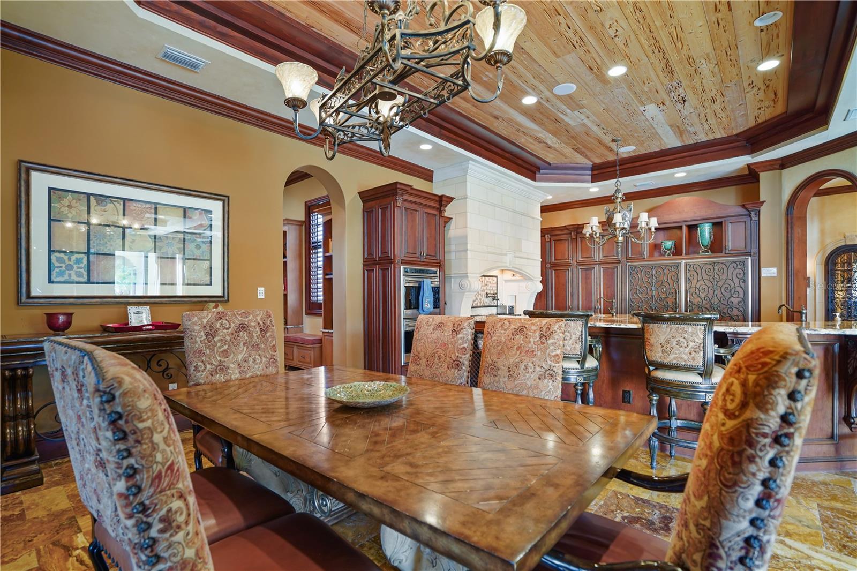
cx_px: 428
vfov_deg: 73.7
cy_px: 286
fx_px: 381
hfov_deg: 96.7
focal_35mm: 16
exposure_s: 1/8
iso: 320
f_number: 4
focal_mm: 16
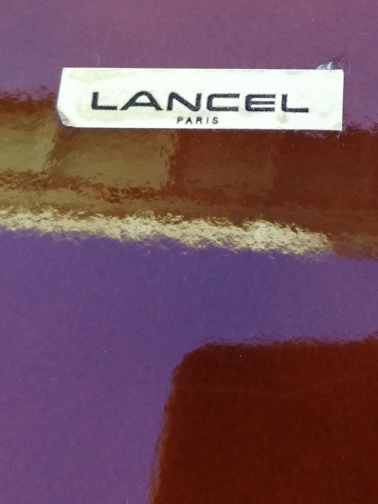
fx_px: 844
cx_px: 318
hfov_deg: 24.7
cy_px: 43
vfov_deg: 31.5
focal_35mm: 58
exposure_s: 1/100
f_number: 1.8
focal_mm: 3.46
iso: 64
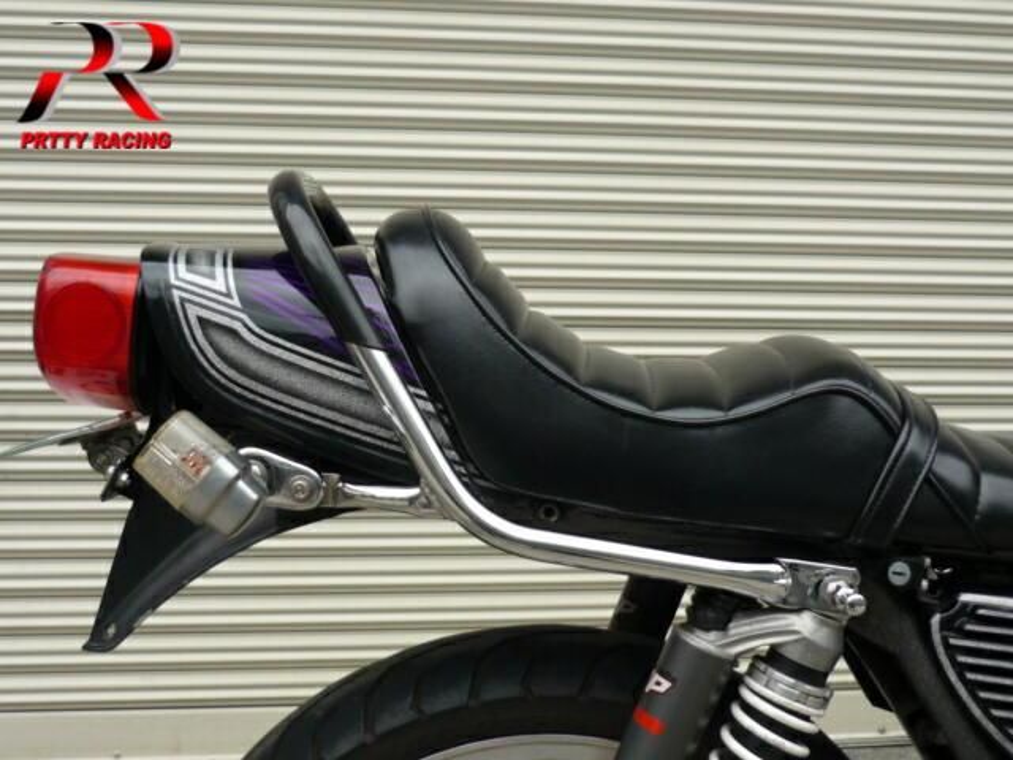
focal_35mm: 53
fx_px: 1551
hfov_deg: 36.2
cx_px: 506
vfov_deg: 27.5
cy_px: 380
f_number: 2.8
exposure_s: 1/200
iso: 100
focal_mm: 5.5
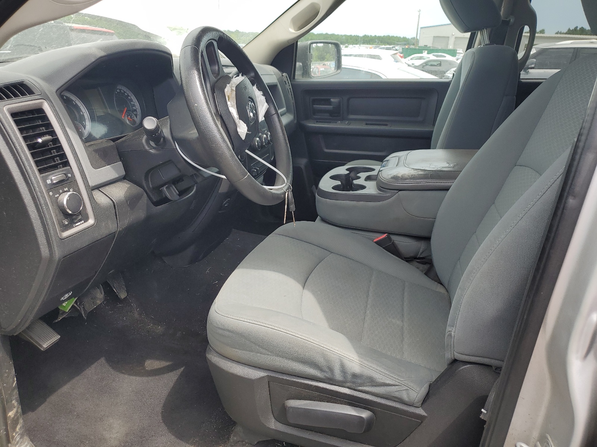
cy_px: 224
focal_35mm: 26
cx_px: 298
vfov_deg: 53.1
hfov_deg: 67.3
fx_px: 448
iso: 50
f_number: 1.5
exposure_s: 1/714
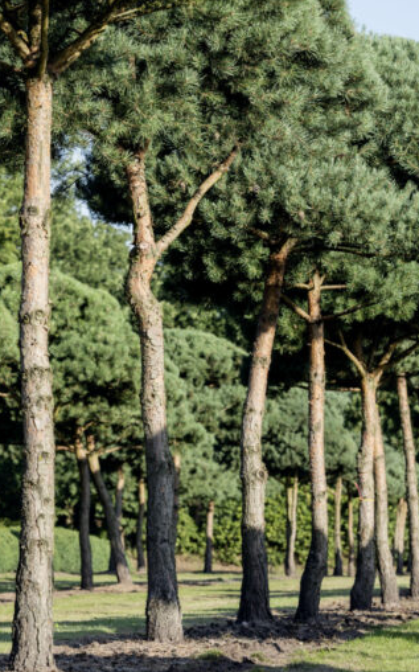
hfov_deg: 7.0
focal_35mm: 188
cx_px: 143
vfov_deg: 11.2
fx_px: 3439
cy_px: 336
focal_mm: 122
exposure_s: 1/320
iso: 200
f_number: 7.1
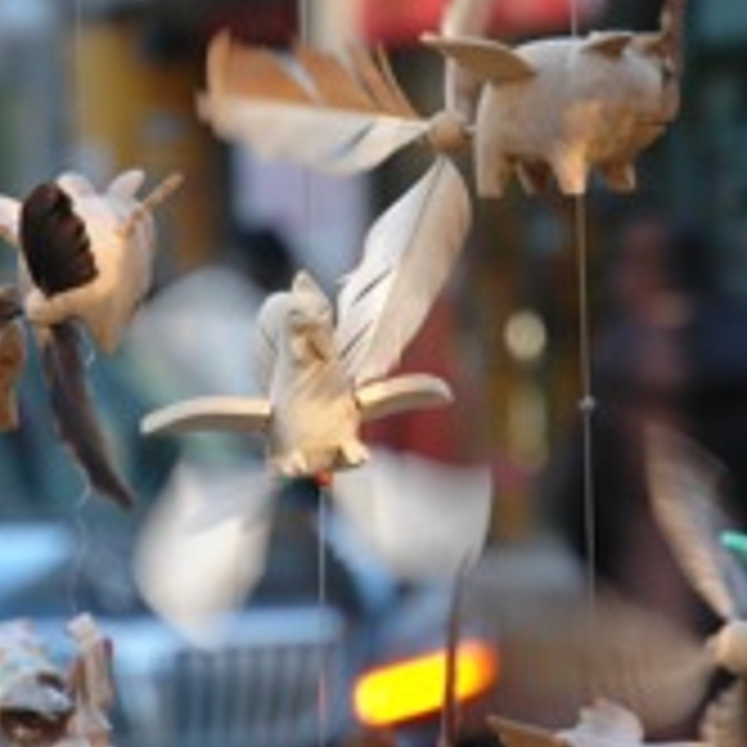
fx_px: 6568
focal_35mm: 269
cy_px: 135
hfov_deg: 6.5
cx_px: 306
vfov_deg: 6.5
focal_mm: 70
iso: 200
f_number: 5
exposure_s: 1/125
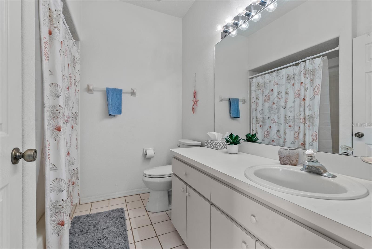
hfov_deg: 96.7
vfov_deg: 73.8
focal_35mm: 16
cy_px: 124
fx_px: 165
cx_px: 186
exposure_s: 1/1.67
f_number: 9
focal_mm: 16
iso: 250
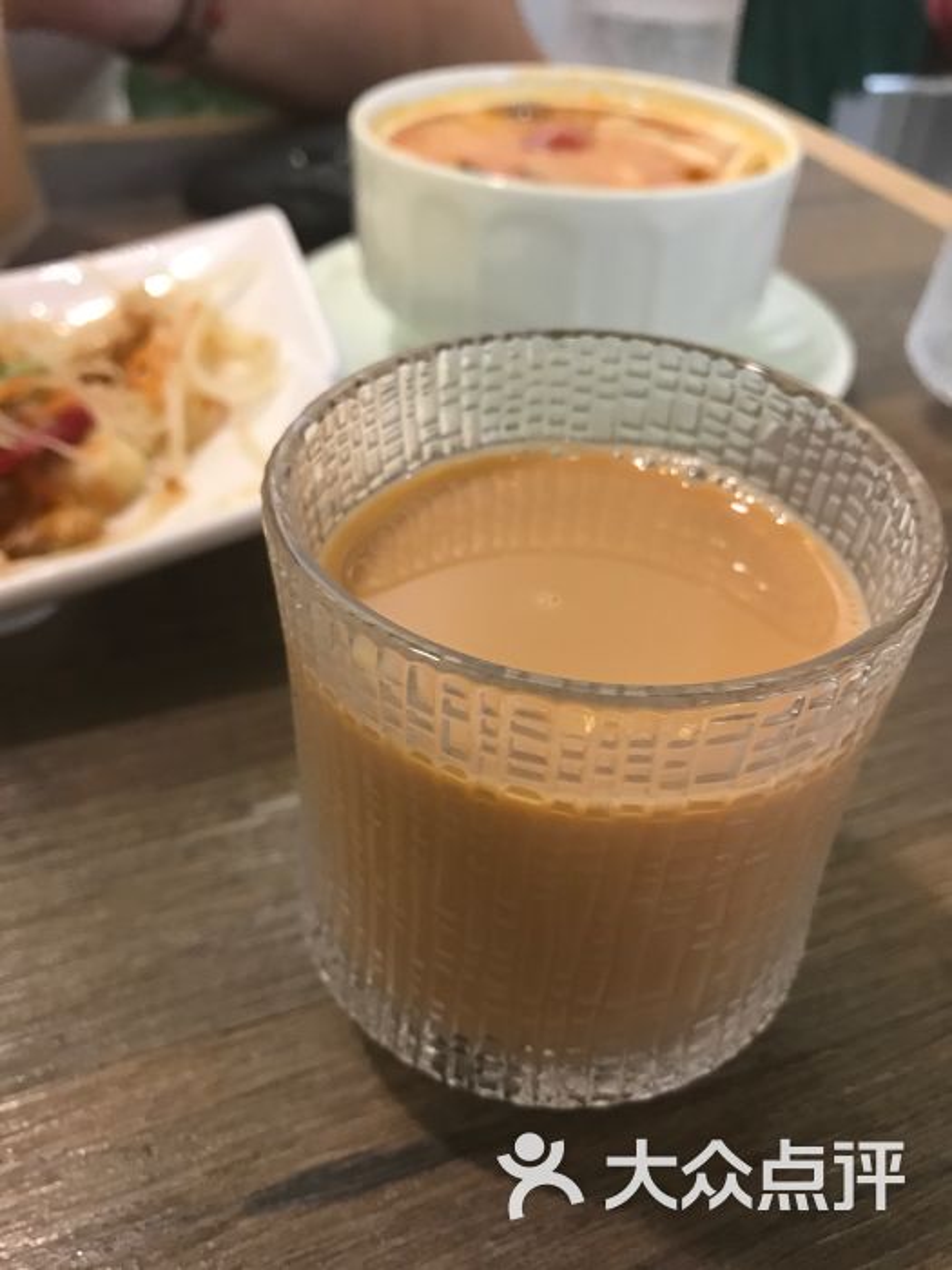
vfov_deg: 63.4
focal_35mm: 28
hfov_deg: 49.7
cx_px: 476
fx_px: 1027
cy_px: 635
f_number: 1.8
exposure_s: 1/17
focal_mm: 3.99
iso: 80
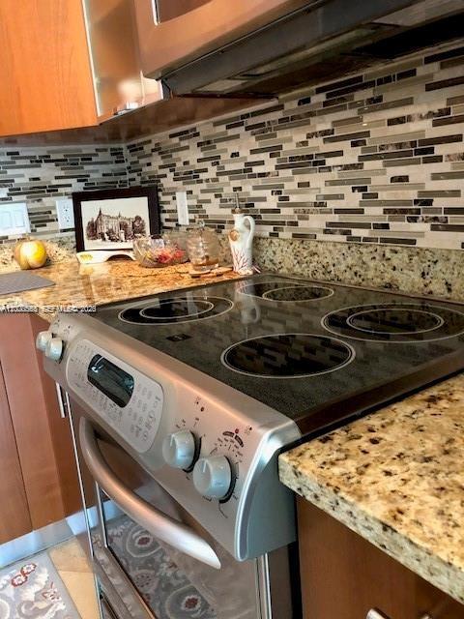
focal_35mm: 28
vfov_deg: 63.4
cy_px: 310
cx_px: 232
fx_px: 500
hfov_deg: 49.7
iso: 80
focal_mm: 4
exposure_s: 1/15
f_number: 1.8
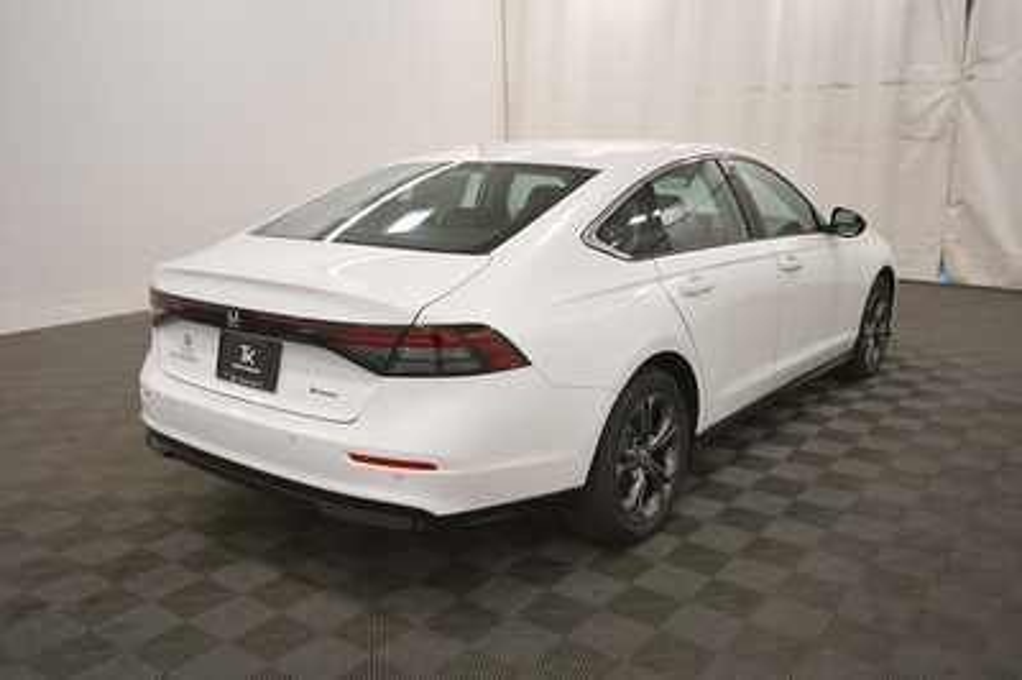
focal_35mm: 27
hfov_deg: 67.4
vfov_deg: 47.9
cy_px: 340
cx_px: 511
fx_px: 766
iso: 720
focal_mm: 18
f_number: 5.3
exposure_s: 1/250
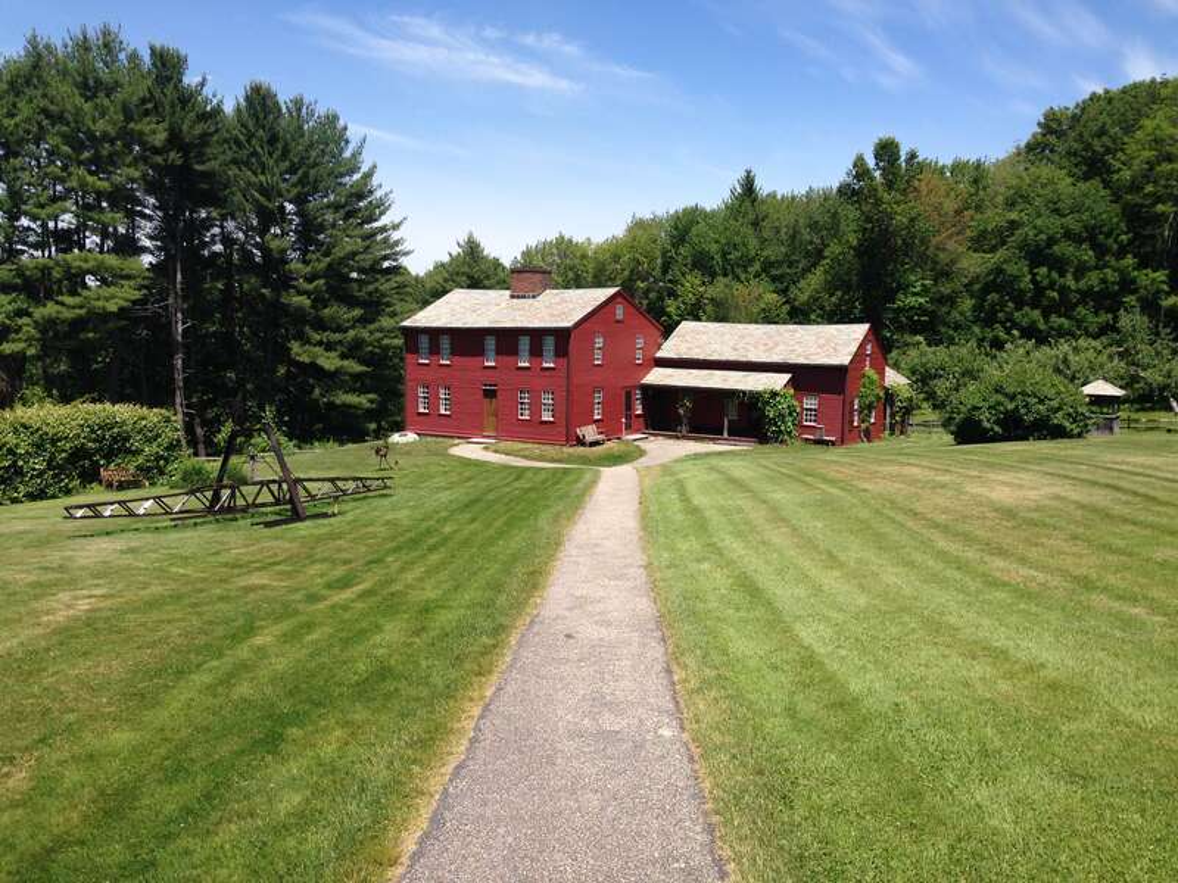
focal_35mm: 33
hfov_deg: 55.4
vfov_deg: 42.9
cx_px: 589
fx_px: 1123
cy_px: 442
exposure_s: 1/1427
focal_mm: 4.12
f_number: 2.4
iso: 50
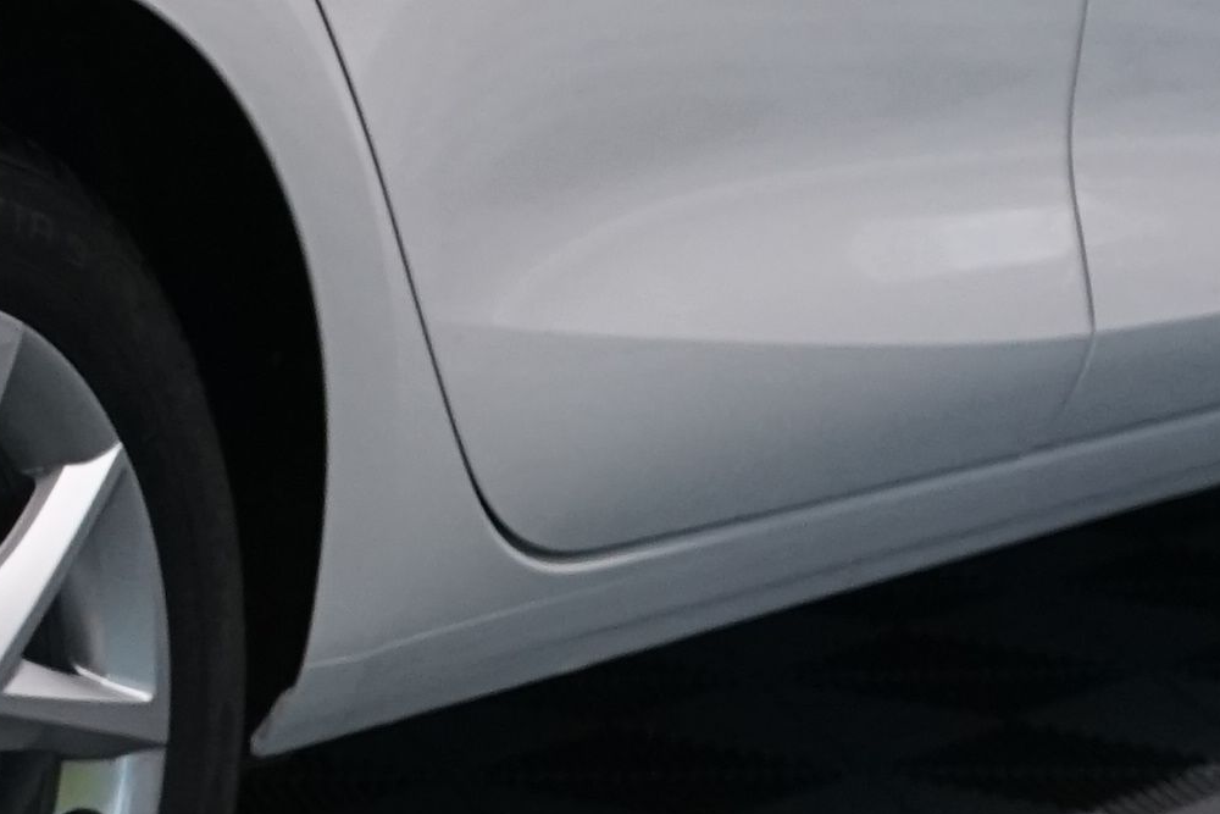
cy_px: -293
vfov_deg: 7.3
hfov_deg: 10.6
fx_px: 6304
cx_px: -730
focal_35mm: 186
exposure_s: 1/50
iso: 1250
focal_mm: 31
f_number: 4.5
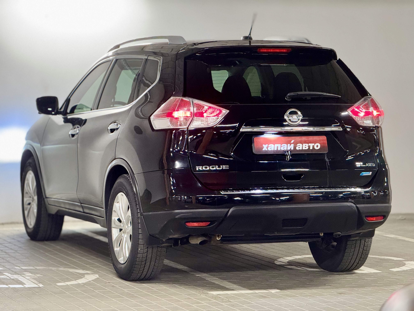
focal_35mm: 120
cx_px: 207
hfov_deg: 16.4
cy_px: 156
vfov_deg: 12.3
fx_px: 1435
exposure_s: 1/50
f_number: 2.8
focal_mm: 15.66
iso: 500
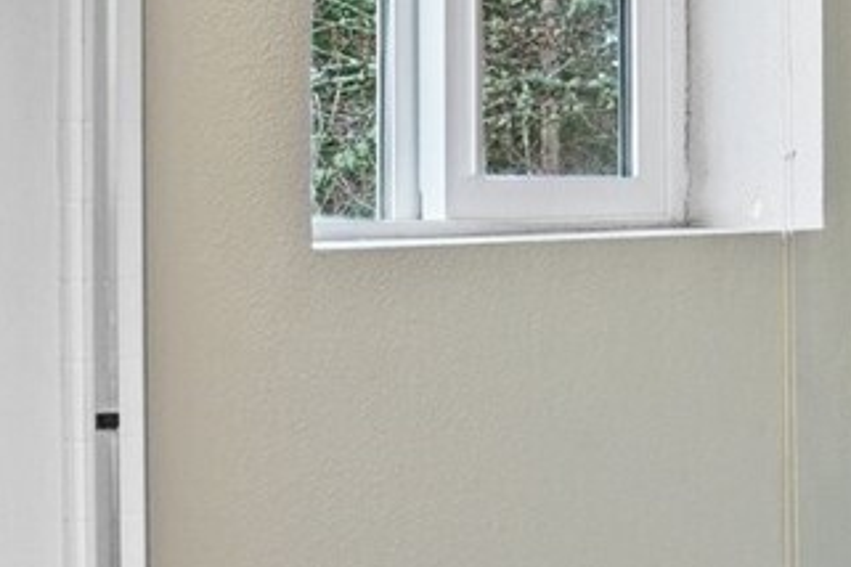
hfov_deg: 22.1
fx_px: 2127
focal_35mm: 90
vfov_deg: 15.2
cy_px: 176
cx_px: 778
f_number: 8
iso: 400
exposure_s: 1/15
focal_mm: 17
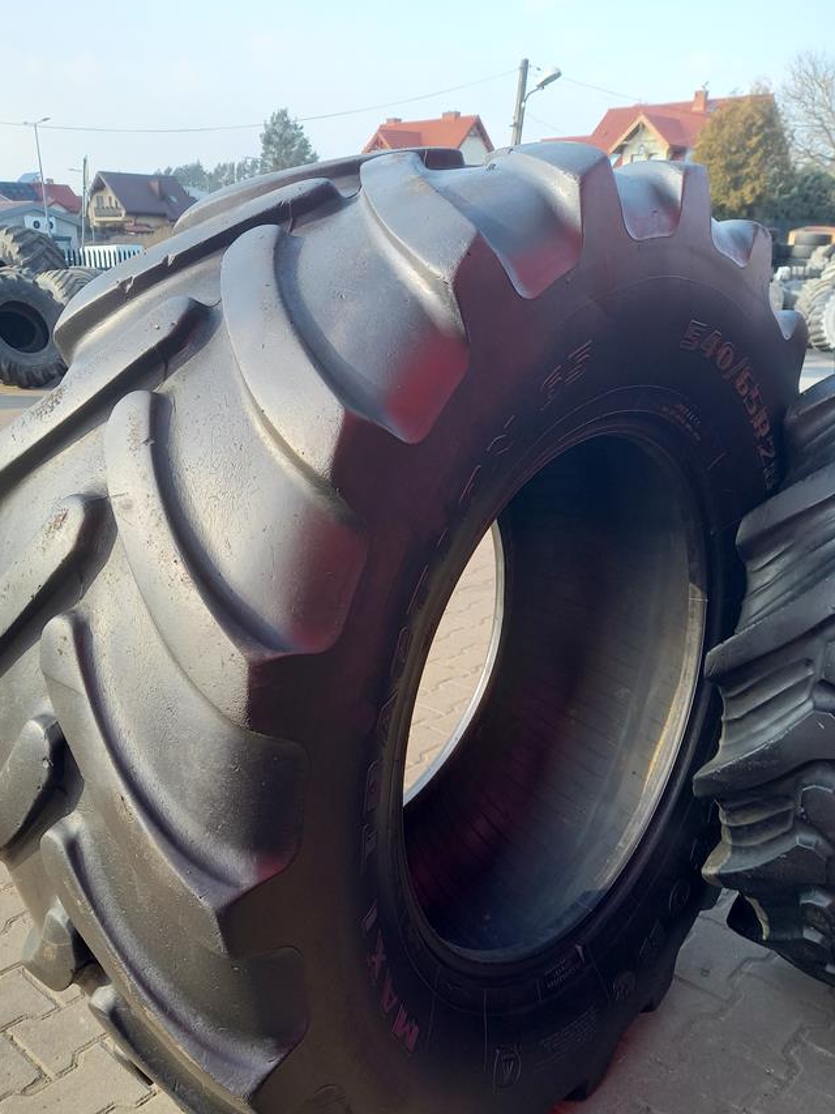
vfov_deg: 59.6
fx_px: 965
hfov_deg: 46.7
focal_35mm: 30
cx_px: 356
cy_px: 656
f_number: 1.8
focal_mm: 4.65
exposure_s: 1/137
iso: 50
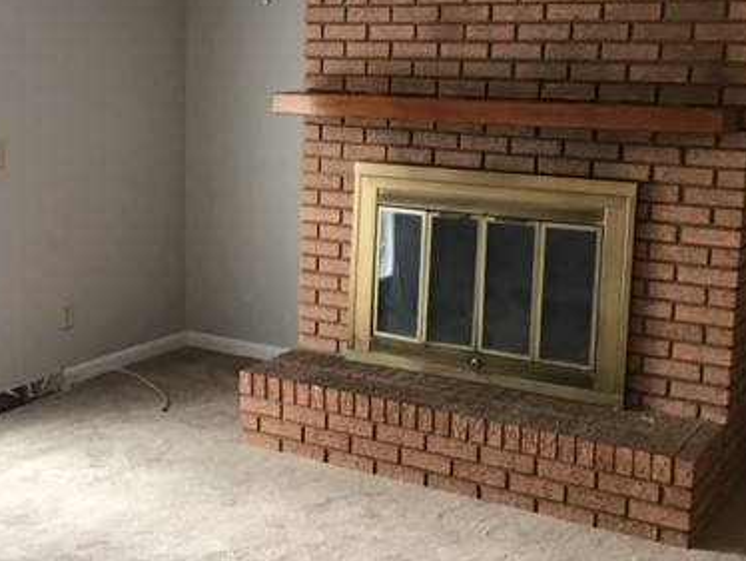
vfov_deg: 27.5
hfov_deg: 36.0
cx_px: 297
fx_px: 1143
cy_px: 214
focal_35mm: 53
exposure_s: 1/30
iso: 125
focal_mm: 3.3
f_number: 2.4
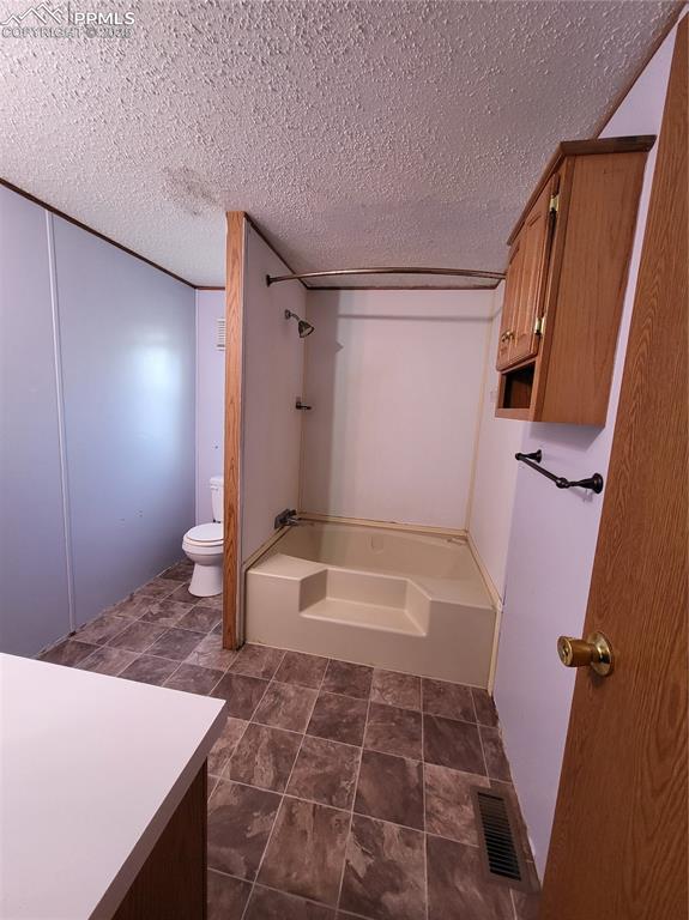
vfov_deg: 106.2
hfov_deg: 89.9
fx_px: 345
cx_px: 344
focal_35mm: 13
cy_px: 460
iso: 250
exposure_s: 1/60
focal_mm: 1.74
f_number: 2.2
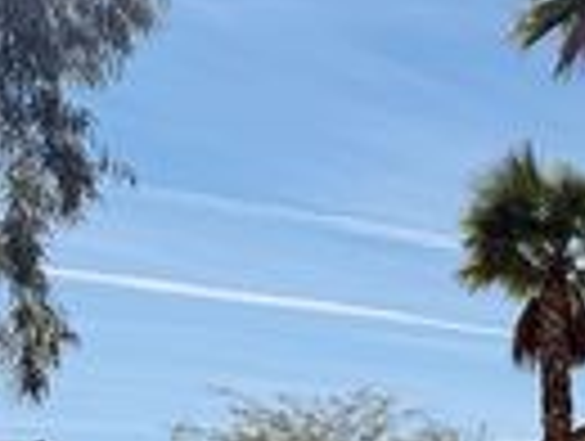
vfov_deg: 15.4
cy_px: 569
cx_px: 1008
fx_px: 1558
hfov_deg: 17.7
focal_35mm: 92
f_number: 1.78
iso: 80
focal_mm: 6.76
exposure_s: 1/8130
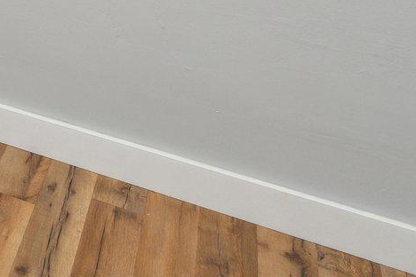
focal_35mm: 70
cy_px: -309
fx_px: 809
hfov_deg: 19.2
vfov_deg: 15.0
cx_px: -387
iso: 500
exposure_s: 1/13
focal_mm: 16
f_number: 8
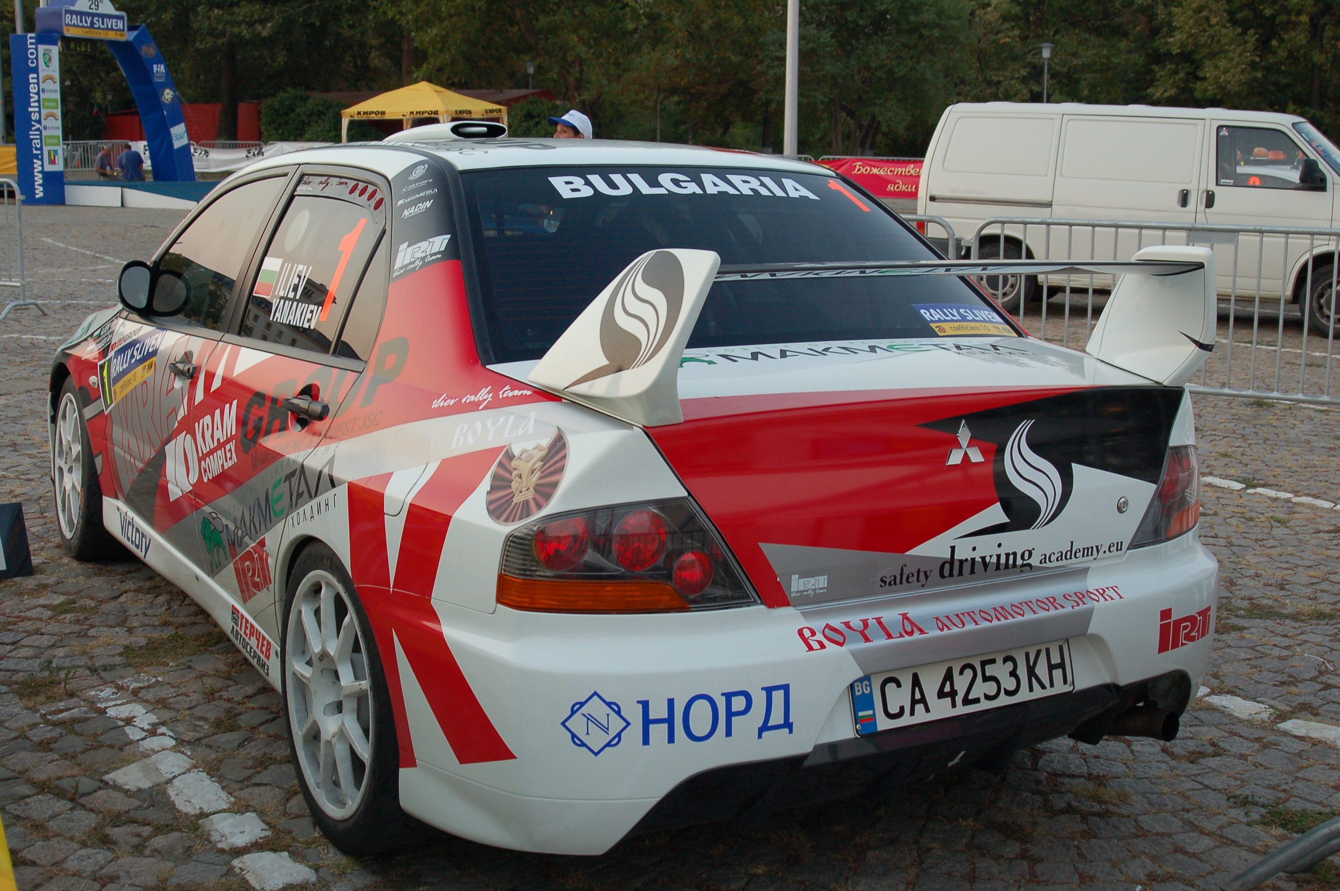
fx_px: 1562
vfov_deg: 31.8
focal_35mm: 42
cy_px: 446
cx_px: 670
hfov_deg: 46.4
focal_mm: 28
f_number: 7.1
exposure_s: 1/30
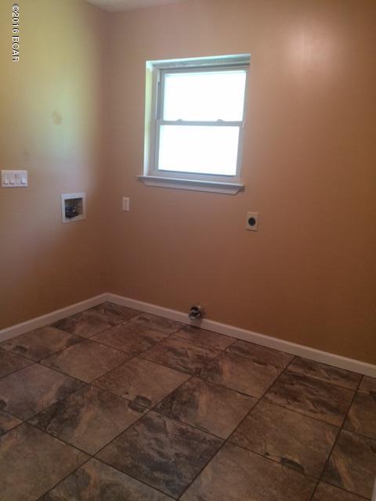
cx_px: 188
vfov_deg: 61.7
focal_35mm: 29
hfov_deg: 48.2
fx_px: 420
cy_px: 250
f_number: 2.2
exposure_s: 1/30
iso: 160
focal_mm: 4.15
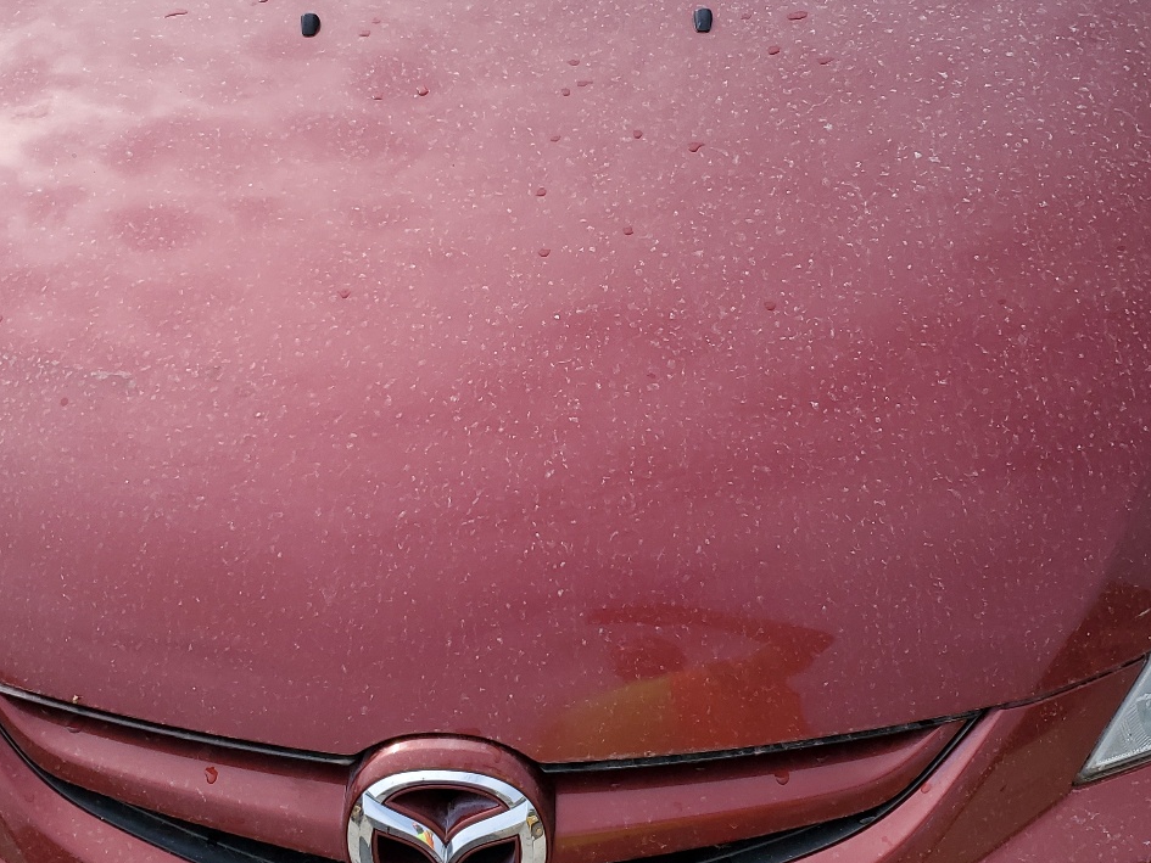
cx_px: 565
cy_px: 297
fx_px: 1463
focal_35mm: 44
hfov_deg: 42.9
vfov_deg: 32.6
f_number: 1.5
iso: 50
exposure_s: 1/2500
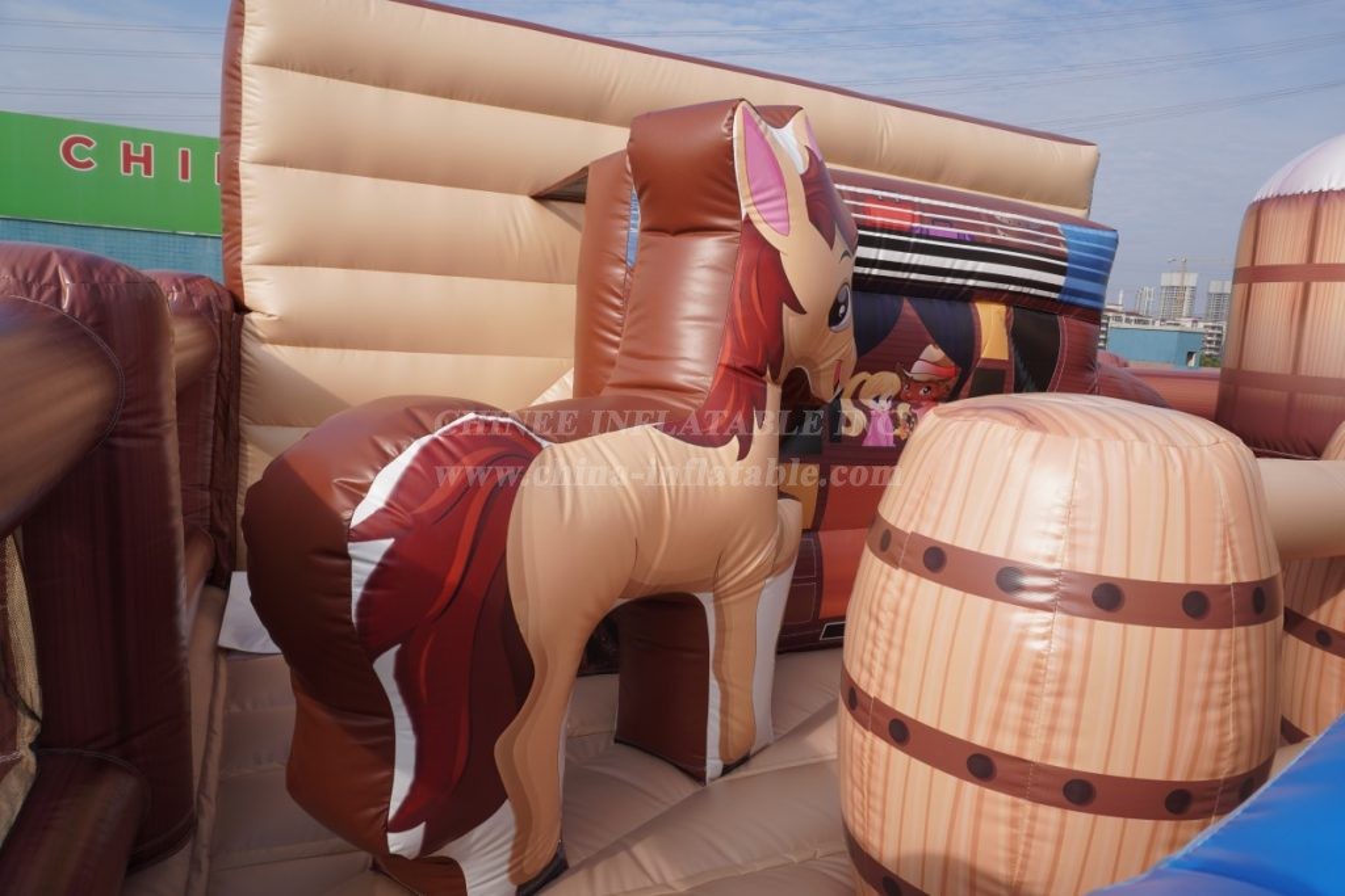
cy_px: 448
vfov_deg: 53.1
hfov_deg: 73.7
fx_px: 897
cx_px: 672
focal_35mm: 24
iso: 100
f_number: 8
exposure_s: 1/320
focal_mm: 16
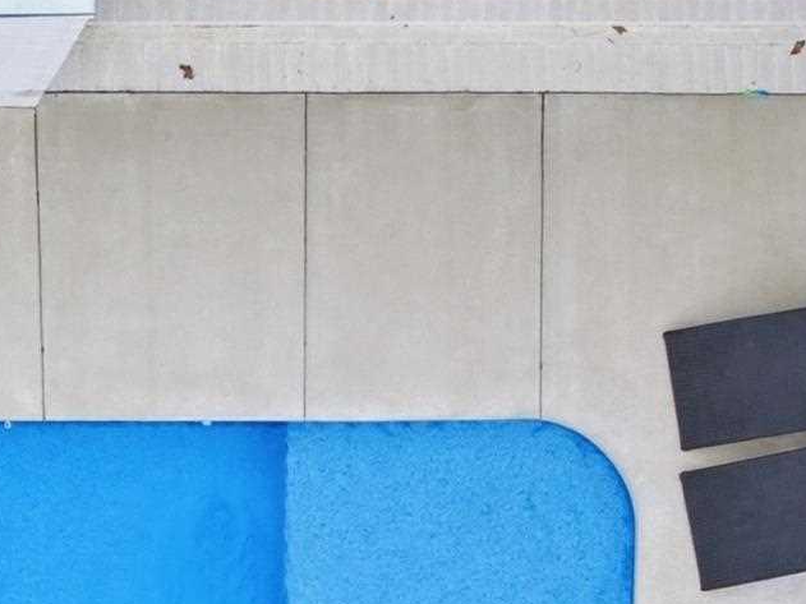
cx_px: -188
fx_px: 7752
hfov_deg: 5.9
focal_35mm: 333
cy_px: 790
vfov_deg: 4.4
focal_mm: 19.4
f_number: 2.8
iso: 110
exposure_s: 1/160
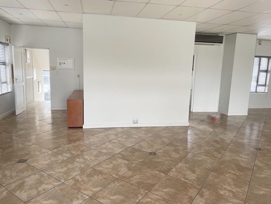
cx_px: 136
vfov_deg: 53.1
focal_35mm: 26
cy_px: 102
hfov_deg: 67.3
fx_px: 204
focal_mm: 4.2
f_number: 1.6
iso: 50
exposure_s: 1/121
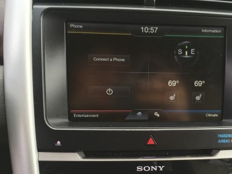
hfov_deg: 38.3
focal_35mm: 49
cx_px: 161
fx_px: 328
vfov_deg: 29.1
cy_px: 135
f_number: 2.2
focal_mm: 4.15
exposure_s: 1/120
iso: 50
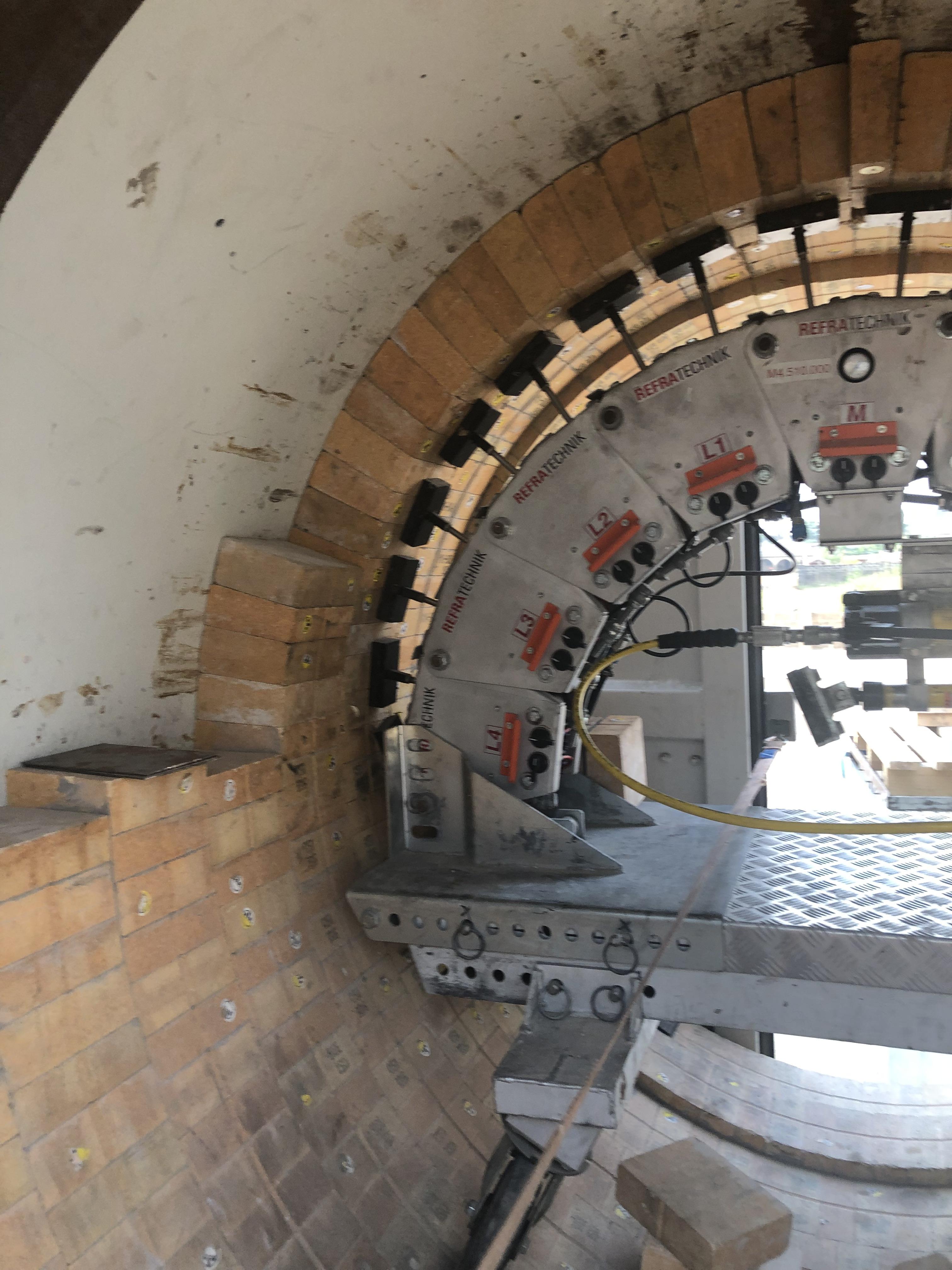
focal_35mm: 28
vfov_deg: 63.4
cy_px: 635
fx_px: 1027
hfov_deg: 49.7
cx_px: 476
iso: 25
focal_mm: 4
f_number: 1.8
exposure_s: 1/40
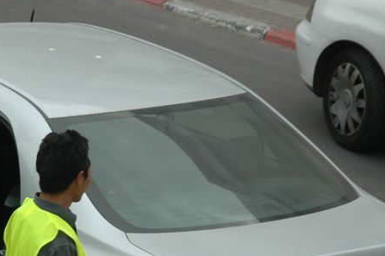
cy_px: 244
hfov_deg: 7.7
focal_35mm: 268
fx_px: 2863
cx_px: 3
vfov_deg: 5.1
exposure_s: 1/320
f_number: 9
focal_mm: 78
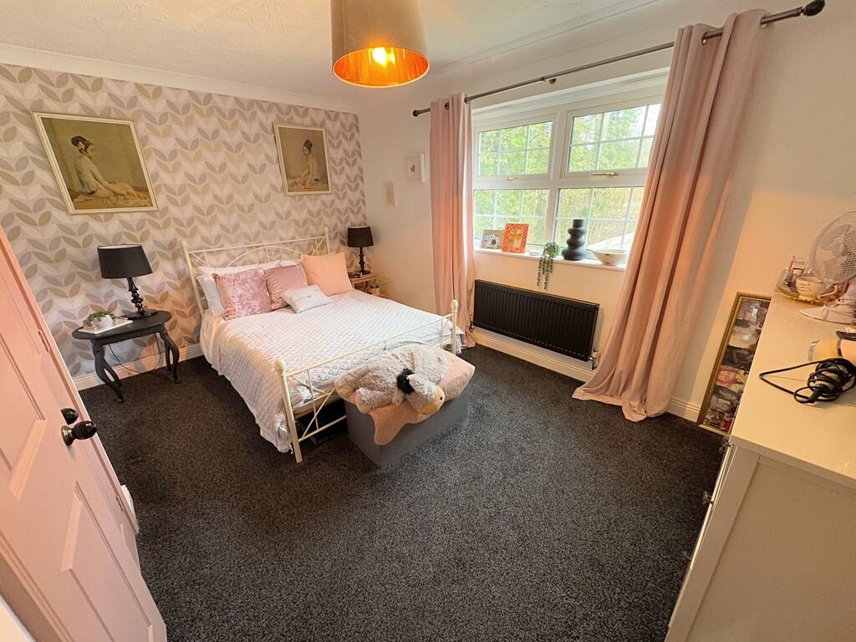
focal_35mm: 14
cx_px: 428
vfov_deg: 85.7
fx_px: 346
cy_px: 321
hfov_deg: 102.1
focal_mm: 2.22
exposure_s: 1/50
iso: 160
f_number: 2.2
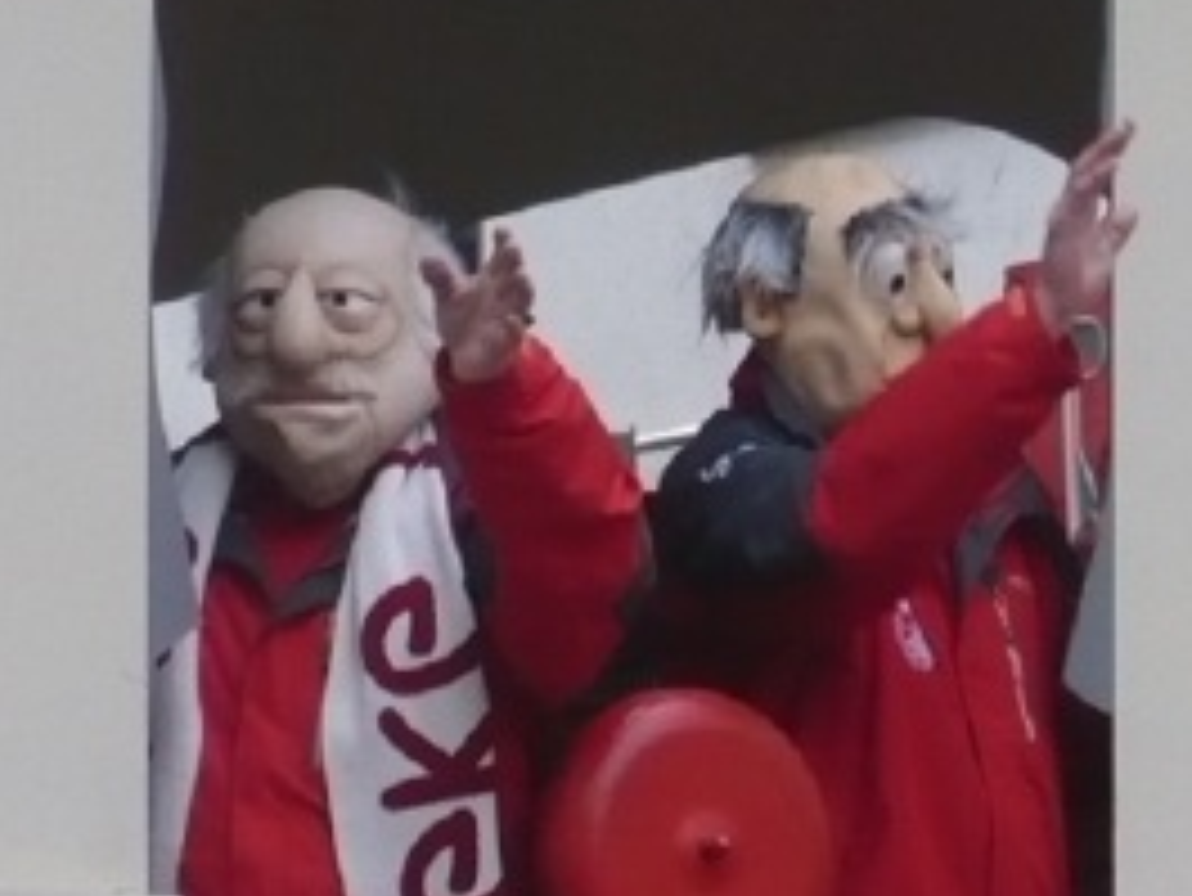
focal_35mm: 271
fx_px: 9336
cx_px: 780
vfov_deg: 5.5
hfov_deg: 7.3
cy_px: 489
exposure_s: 1/125
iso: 250
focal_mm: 17.4
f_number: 5
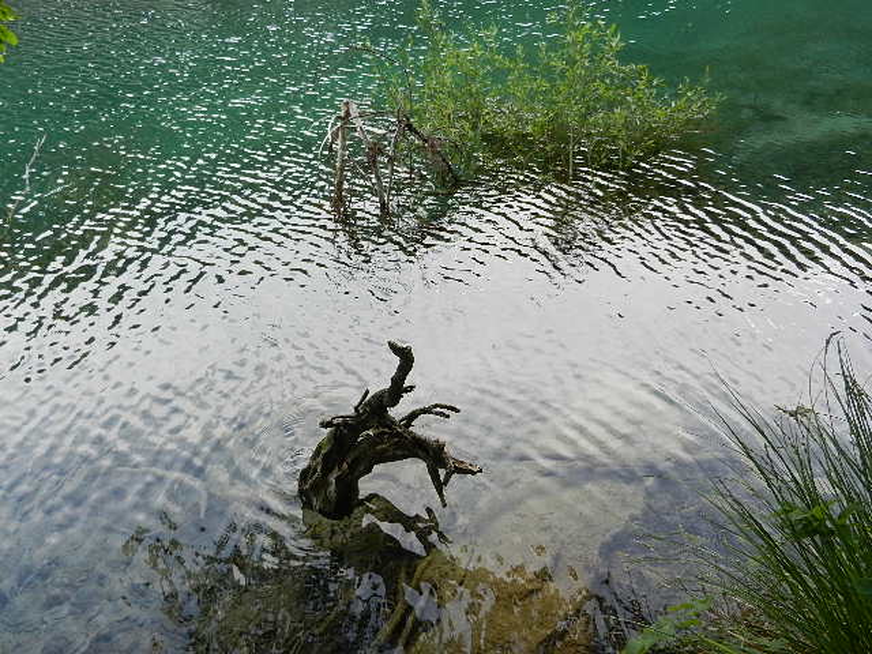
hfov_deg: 61.7
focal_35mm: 29
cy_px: 327
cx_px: 436
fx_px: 731
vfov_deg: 48.2
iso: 160
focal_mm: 5.1
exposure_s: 1/200
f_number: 3.6
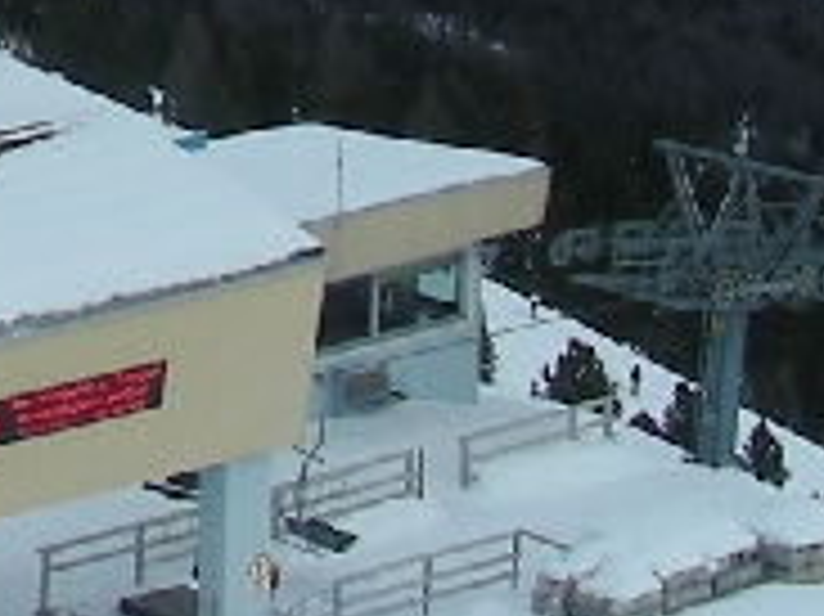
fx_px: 5566
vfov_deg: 6.1
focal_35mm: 234
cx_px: -991
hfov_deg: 8.0
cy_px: -749
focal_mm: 6.3
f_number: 4
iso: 50
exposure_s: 1/440
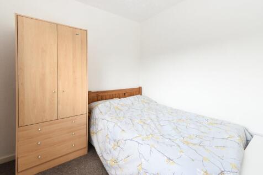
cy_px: 88
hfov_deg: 100.4
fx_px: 110
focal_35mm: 15
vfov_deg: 77.3
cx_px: 132
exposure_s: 1/25
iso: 200
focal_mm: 10
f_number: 9
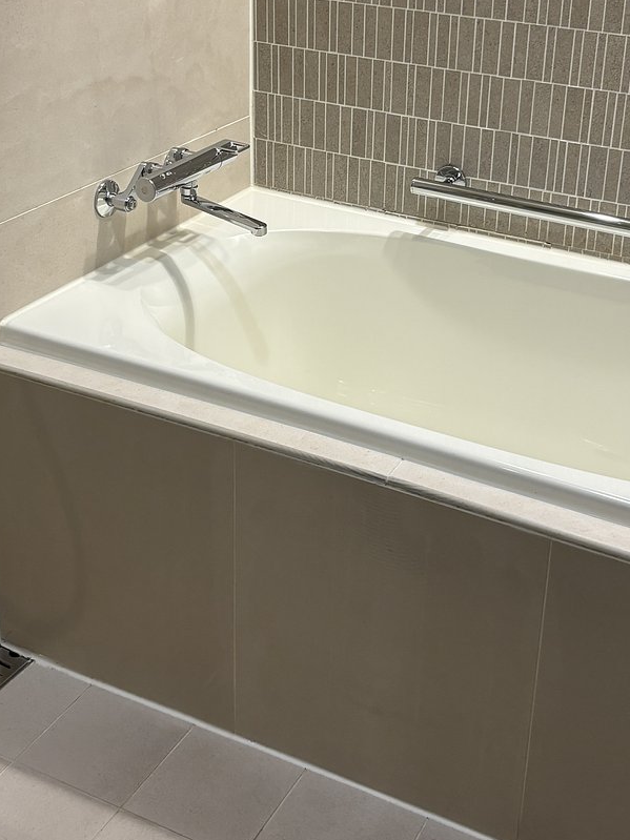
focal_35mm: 50
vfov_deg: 37.7
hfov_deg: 29.1
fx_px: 1214
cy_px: 275
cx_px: 344
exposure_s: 1/60
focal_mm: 5.96
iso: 125
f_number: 1.6
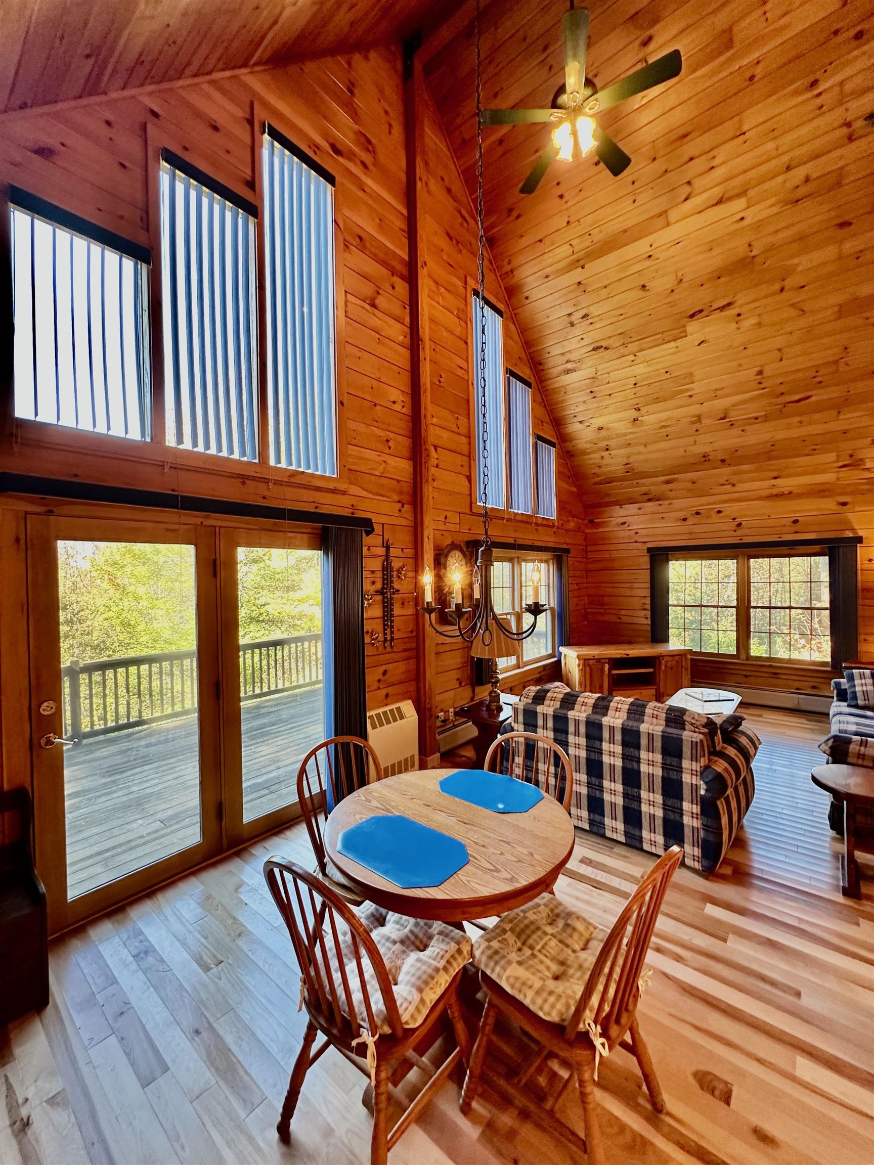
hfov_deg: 85.7
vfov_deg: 102.1
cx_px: 437
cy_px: 582
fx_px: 471
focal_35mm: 14
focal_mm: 2.22
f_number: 2.2
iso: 250
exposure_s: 1/60
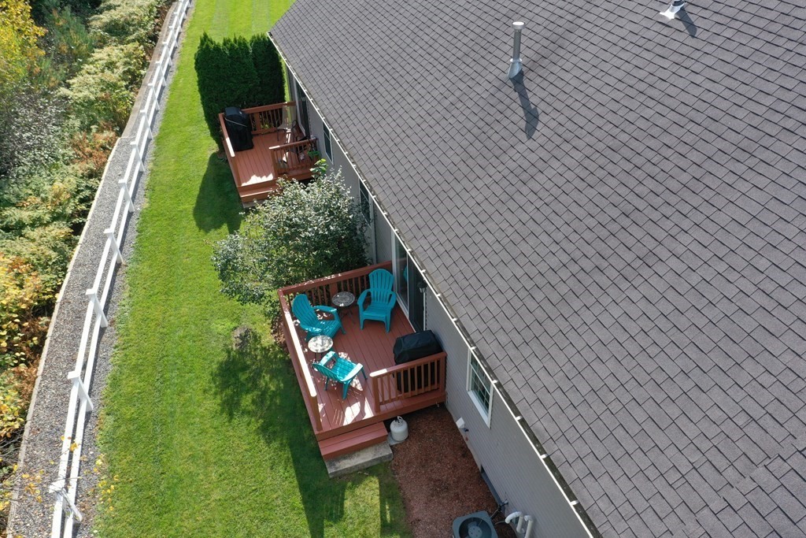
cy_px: 269
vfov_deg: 46.4
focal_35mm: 28
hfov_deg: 65.5
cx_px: 403
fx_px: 627
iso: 250
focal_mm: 10.26
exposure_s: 1/30
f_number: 5.6
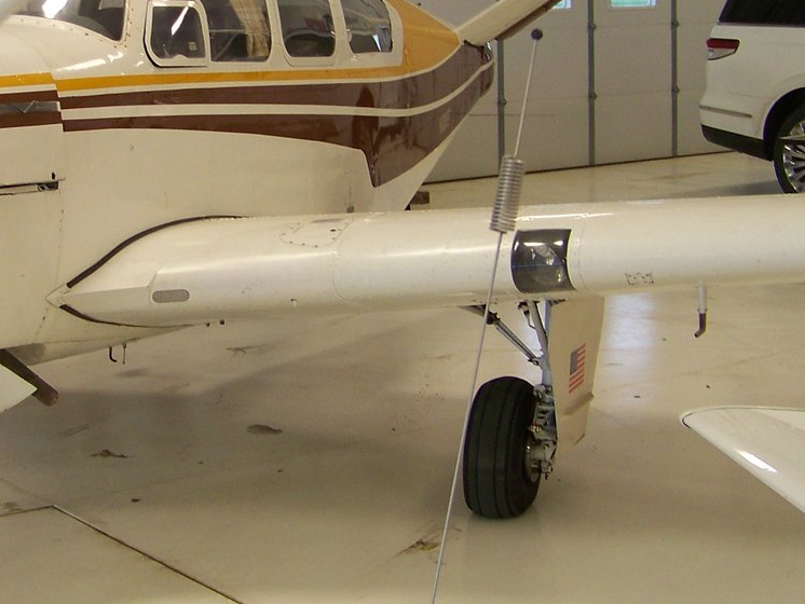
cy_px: 149
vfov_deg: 20.0
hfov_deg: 26.2
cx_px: 159
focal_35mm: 73
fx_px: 1698
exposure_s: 1/30
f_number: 2.8
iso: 80
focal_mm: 5.85
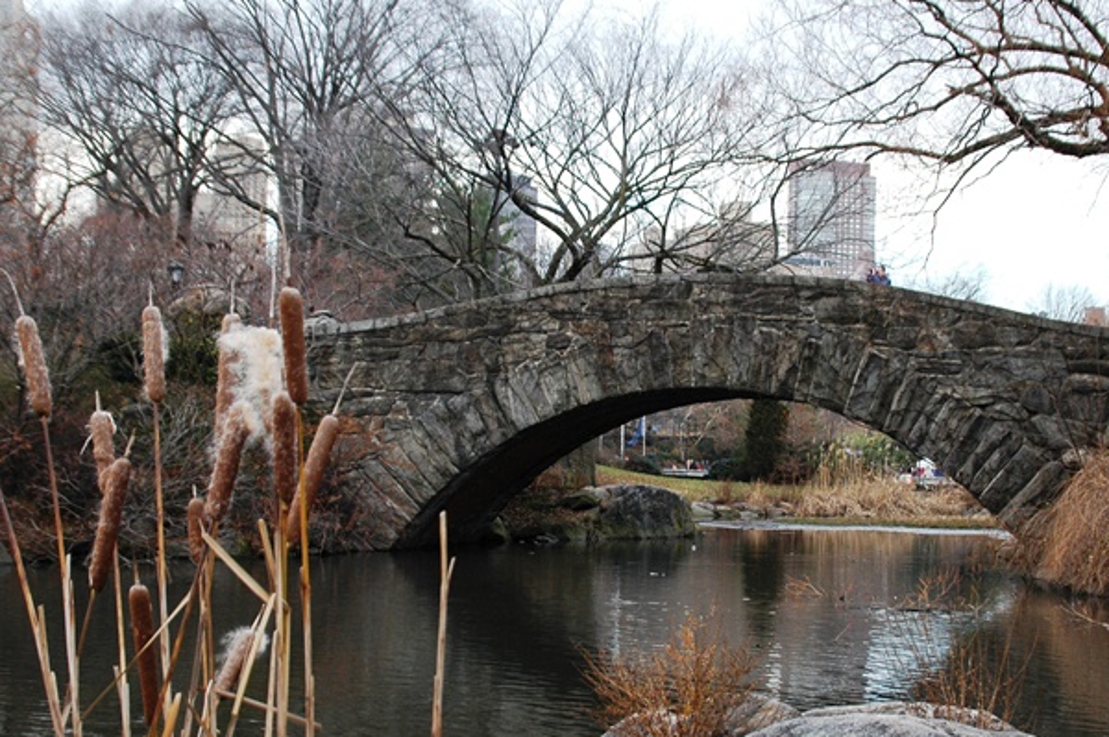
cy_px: 417
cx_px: 606
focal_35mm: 64
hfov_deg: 31.4
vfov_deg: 21.2
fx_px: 1970
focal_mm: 32
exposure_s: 1/60
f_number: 7.1
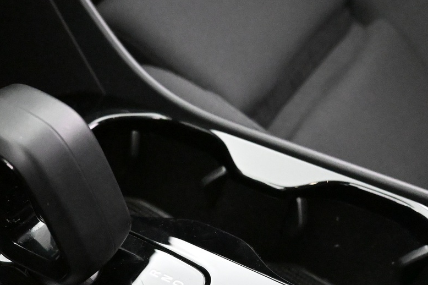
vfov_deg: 26.8
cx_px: 205
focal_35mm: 50
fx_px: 594
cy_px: 189
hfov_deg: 39.6
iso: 12800
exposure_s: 1/60
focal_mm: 16
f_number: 3.5
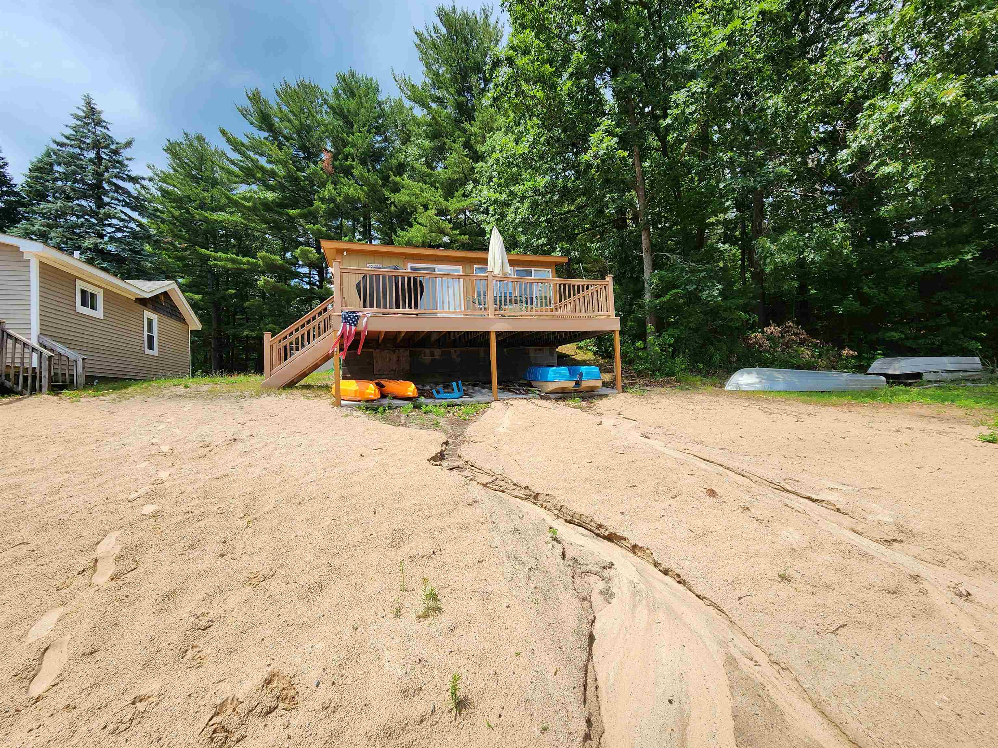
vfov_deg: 89.9
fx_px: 375
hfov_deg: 106.2
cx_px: 499
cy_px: 374
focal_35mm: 13
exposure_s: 1/1563
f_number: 2.2
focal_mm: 2.2
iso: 50
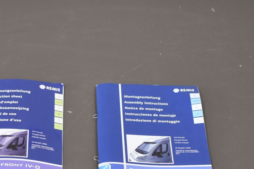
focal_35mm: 92
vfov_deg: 14.7
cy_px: 164
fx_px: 649
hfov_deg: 22.0
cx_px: 77
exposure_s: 1/250
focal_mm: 18
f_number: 3.5
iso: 560
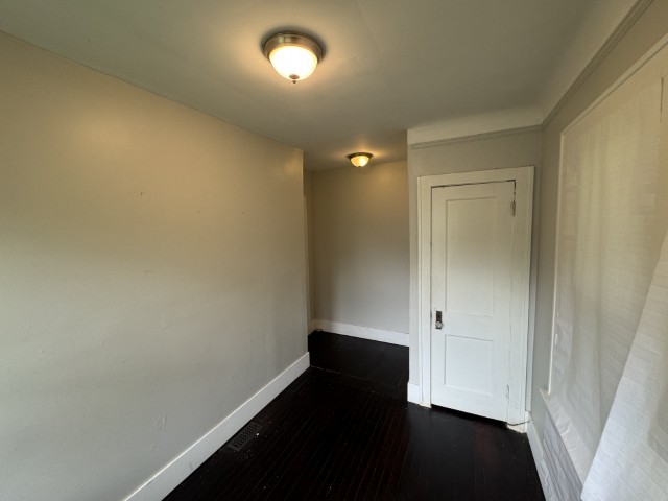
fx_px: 270
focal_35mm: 14
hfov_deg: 102.1
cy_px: 250
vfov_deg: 85.7
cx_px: 334
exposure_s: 1/120
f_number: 2.2
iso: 160
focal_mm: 2.22
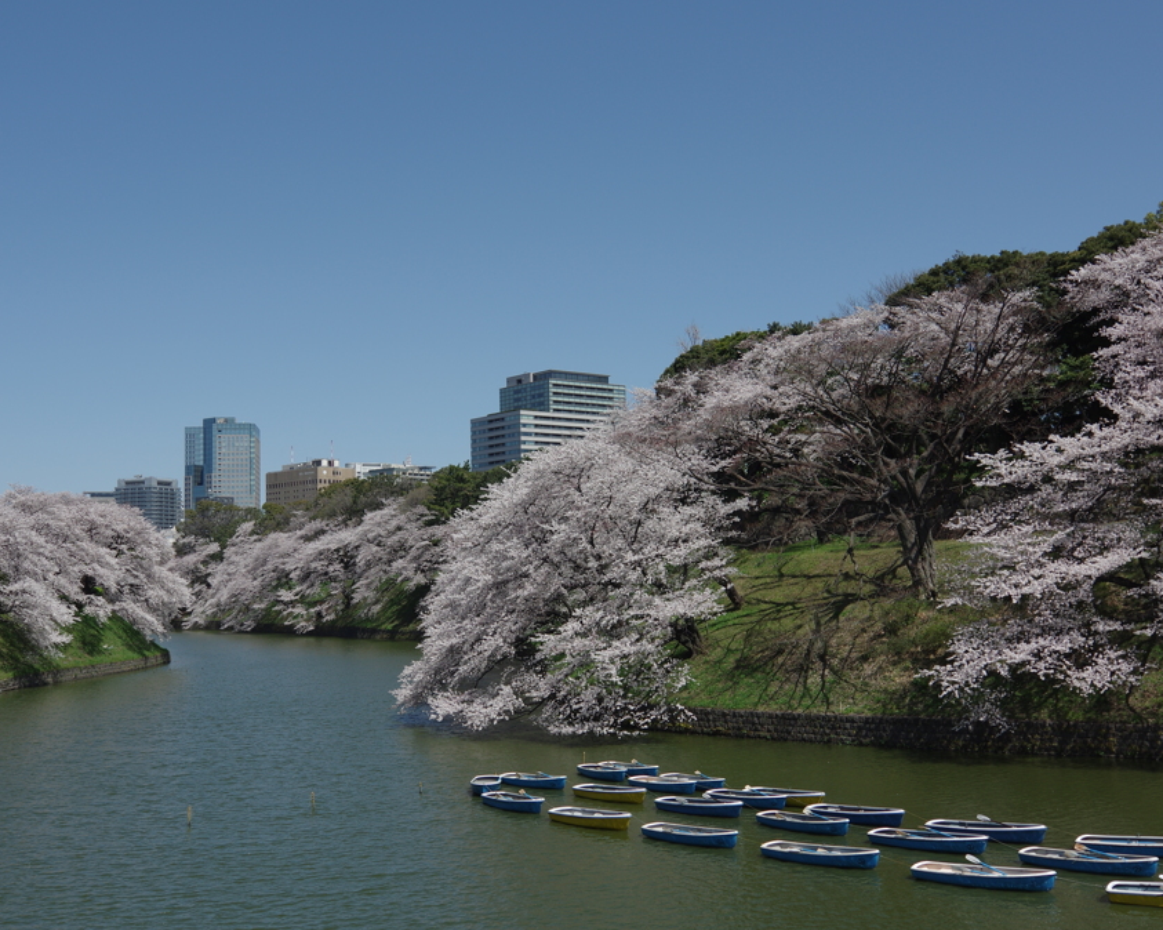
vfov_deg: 36.5
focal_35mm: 41
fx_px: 1411
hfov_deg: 44.8
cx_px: 610
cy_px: 464
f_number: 6.3
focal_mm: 24
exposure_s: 1/500
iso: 100
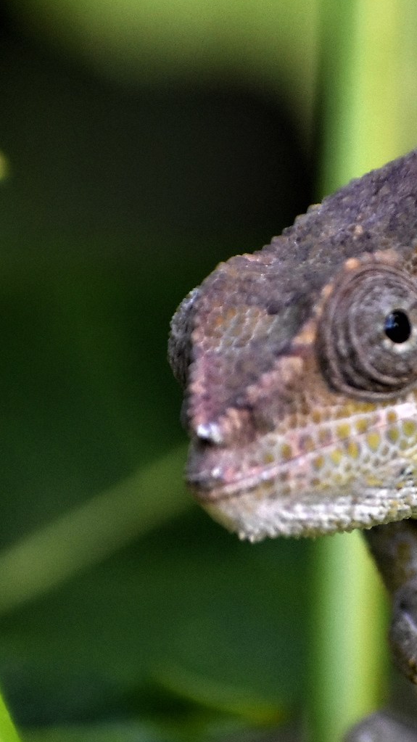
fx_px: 21753
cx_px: 429
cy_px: 524
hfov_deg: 1.1
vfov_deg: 2.0
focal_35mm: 1106
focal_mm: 300
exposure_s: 1/250
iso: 1100
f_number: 6.3
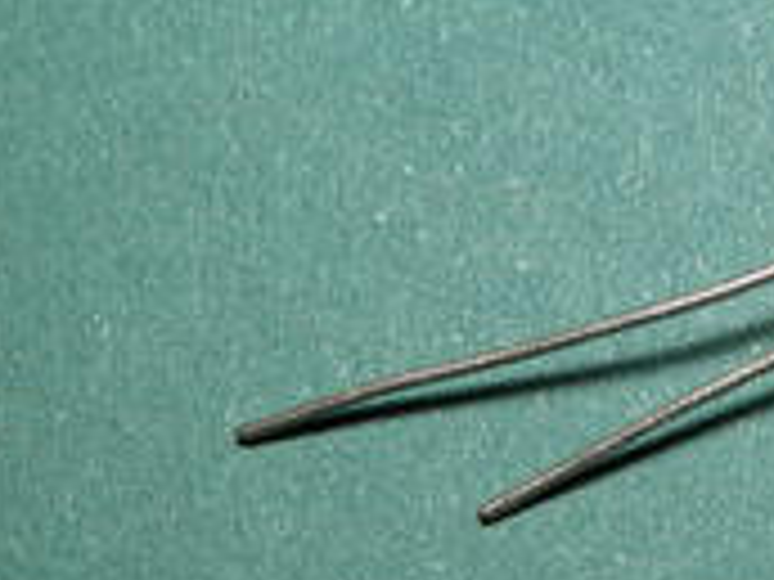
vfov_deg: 6.0
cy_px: 270
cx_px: 873
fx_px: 5568
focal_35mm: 249
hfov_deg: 7.9
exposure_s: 1/48.5
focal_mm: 27.3
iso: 100
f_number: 6.6
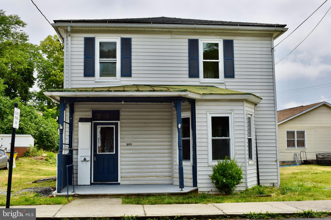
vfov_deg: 30.8
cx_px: 166
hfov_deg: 45.0
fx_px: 400
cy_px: 110
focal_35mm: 44
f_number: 11
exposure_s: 1/200
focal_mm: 29
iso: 100
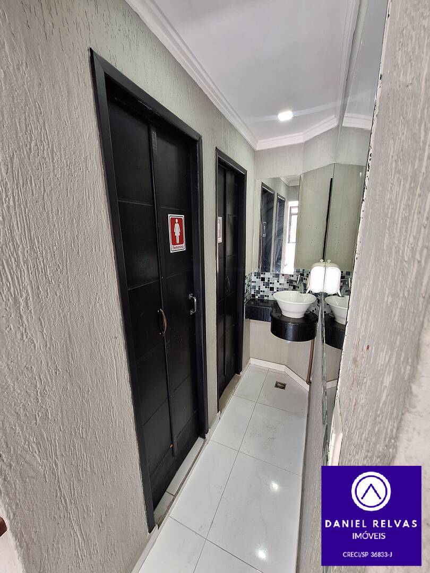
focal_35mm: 13
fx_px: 215
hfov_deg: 89.9
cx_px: 215
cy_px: 286
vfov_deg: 106.2
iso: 125
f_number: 2.2
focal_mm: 1.74
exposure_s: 1/40
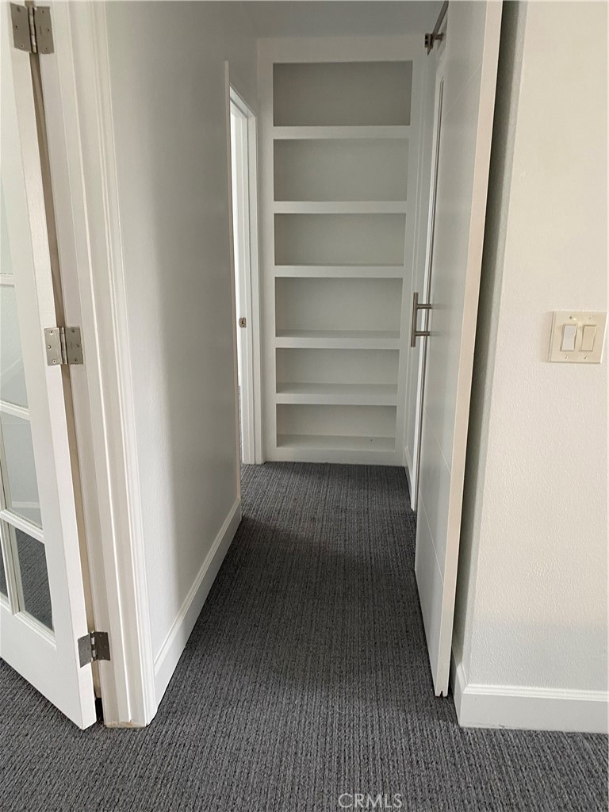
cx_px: 304
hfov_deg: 53.1
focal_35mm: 26
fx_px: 610
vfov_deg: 67.3
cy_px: 406
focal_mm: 4.25
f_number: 1.8
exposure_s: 1/60
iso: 125
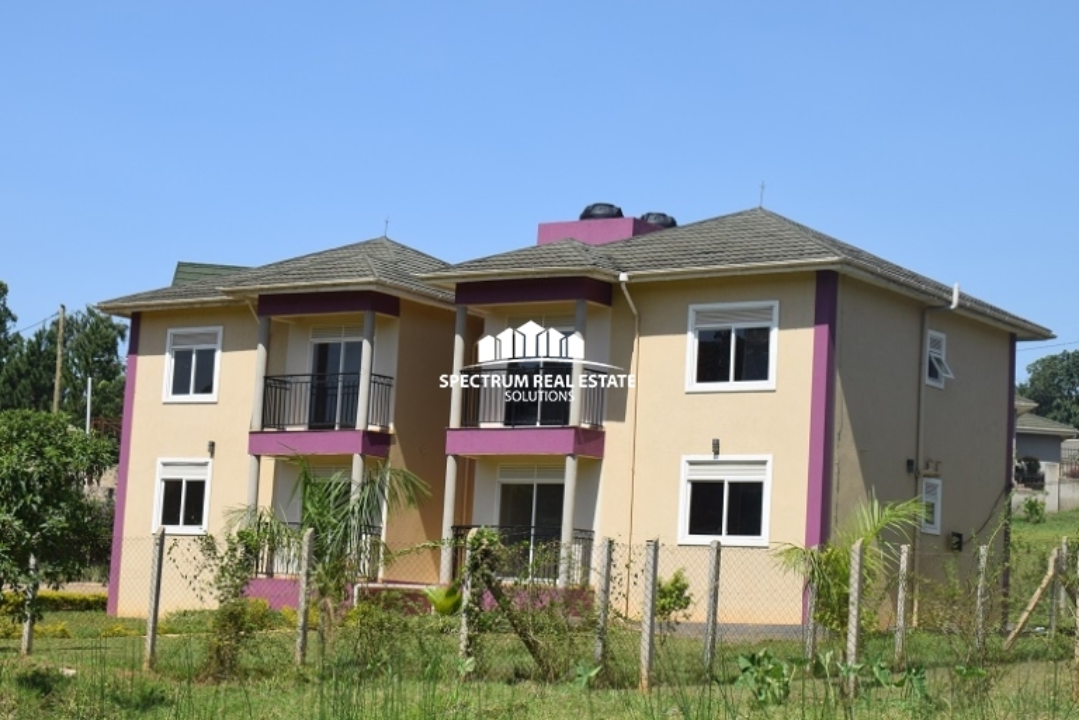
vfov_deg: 18.2
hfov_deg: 27.0
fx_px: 2249
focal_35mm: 75
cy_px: 360
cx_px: 540
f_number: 10
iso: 200
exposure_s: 1/400
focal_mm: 50
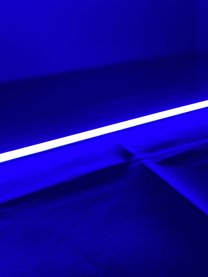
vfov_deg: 67.3
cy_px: 138
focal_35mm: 26
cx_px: 104
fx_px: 208
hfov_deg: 53.1
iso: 640
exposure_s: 1/33
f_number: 1.8
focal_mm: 4.25
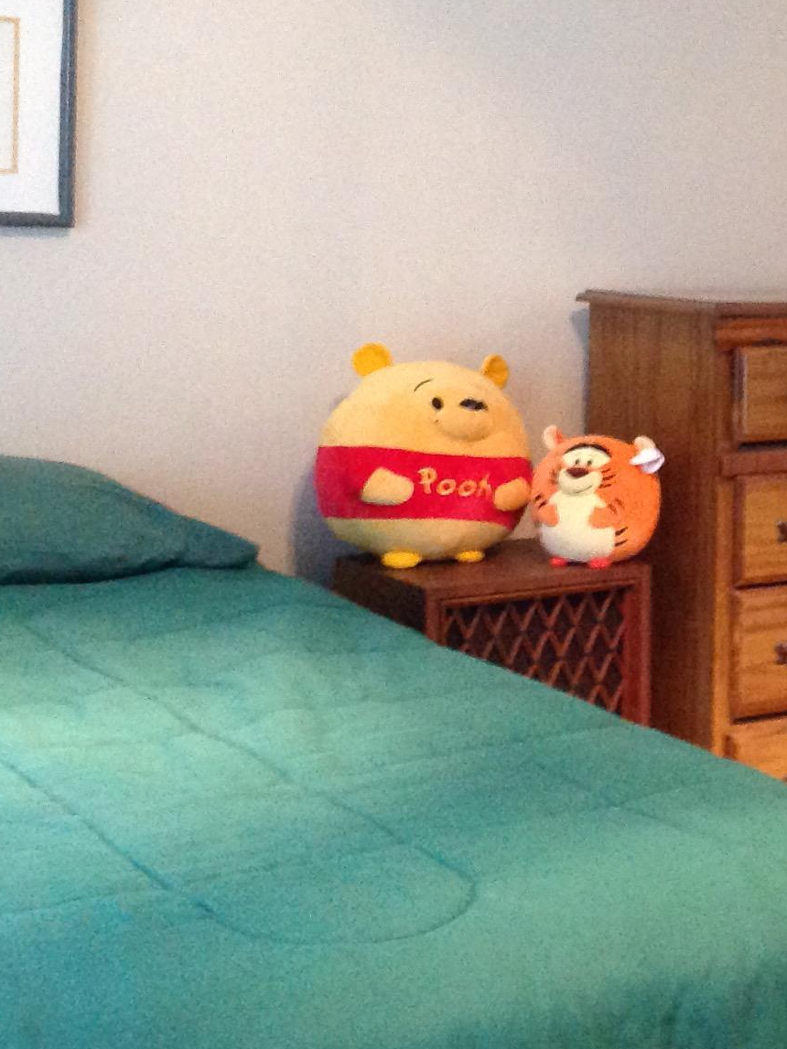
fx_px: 2395
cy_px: 368
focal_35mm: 79
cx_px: 986
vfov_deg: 24.6
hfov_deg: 17.6
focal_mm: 4.28
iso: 500
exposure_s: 1/15
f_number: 2.4
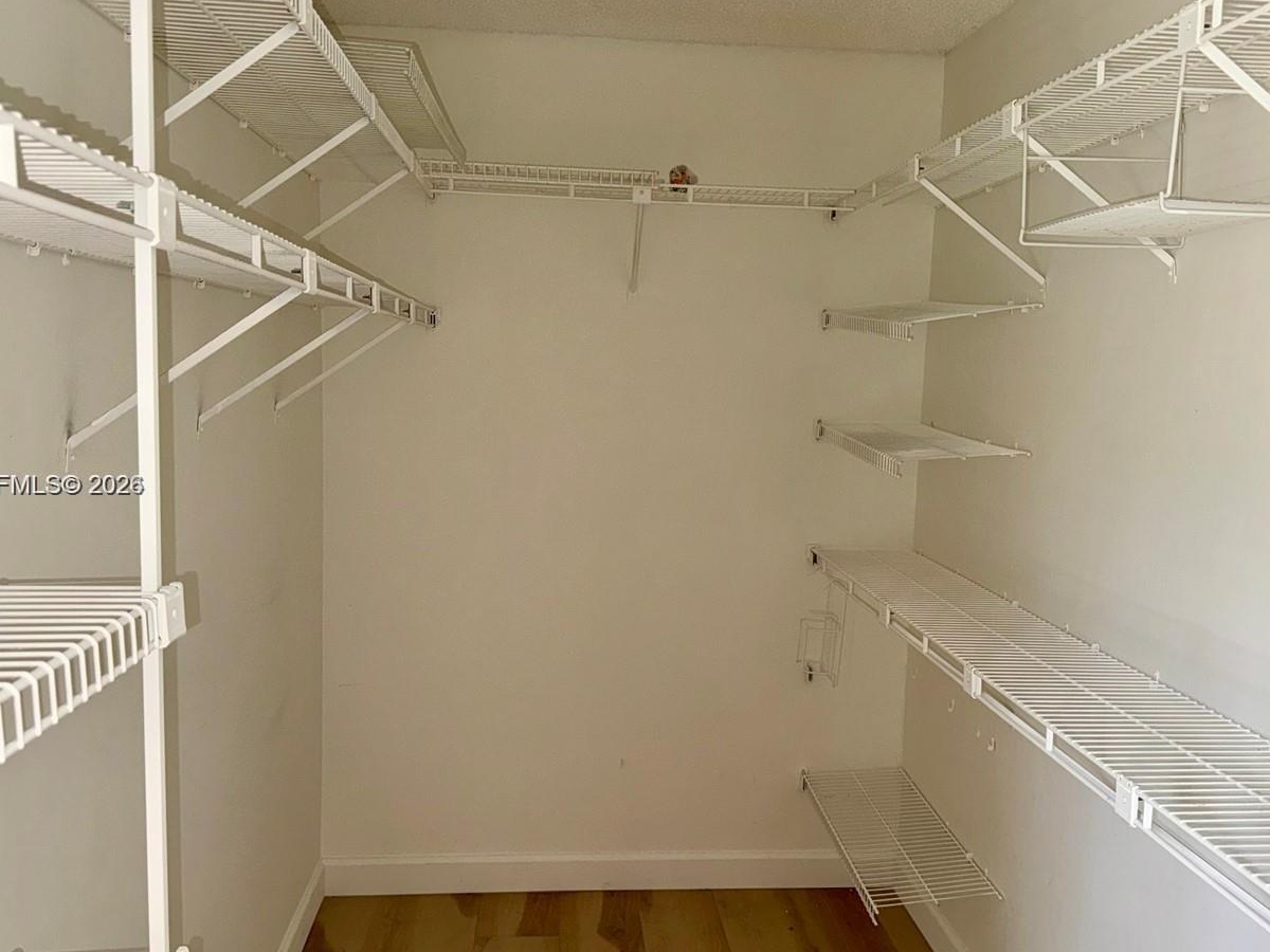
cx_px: 660
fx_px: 1174
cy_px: 487
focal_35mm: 32
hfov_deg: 56.8
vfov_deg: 44.2
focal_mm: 6.86
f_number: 1.78
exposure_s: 1/32
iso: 100
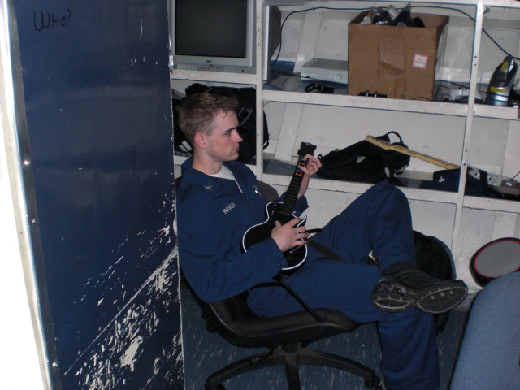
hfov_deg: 49.0
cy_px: 195
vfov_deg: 37.7
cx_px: 260
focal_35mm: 38
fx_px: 571
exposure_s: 1/60
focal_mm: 6.3
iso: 200
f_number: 3.1
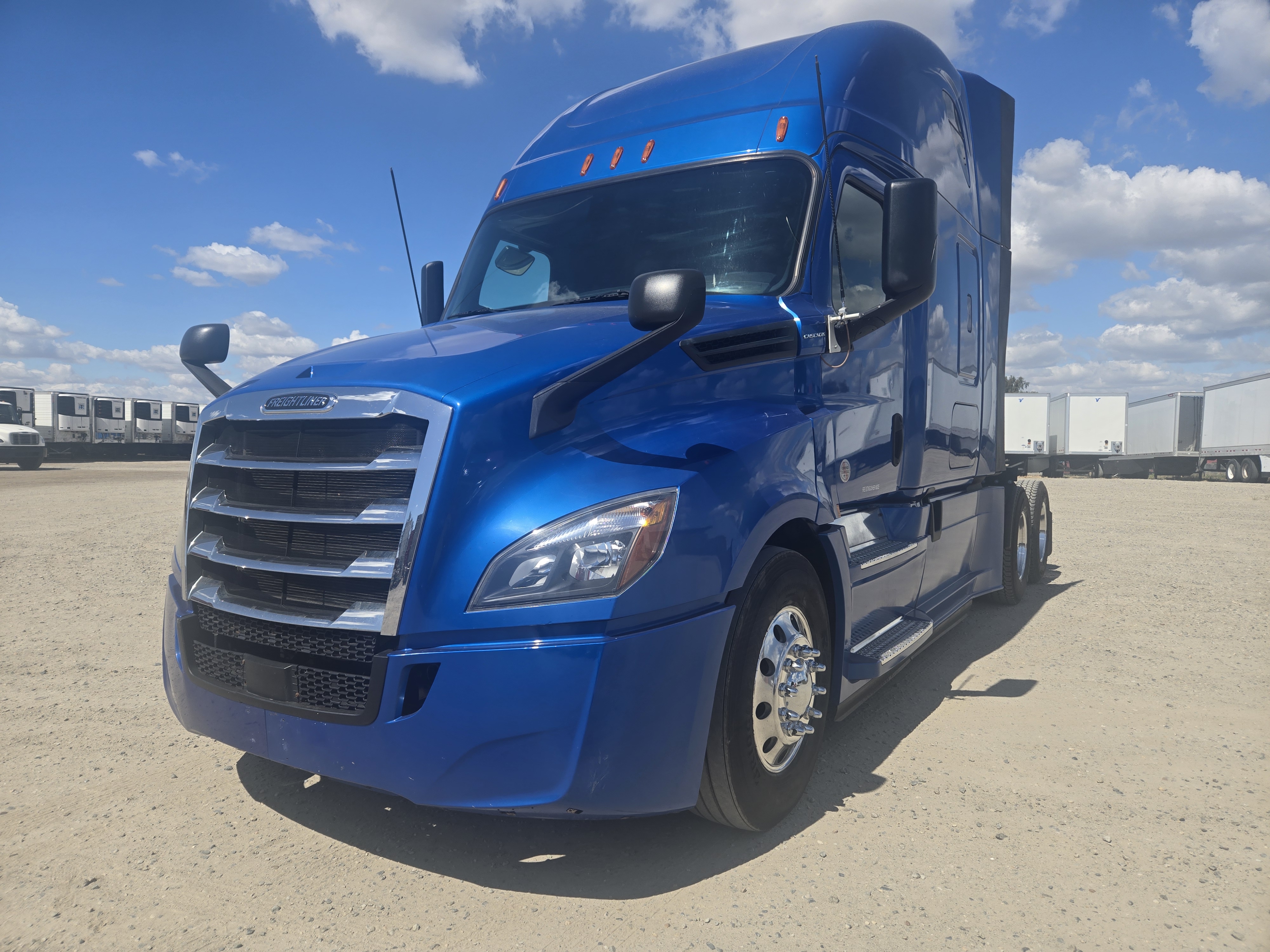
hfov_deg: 73.9
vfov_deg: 58.9
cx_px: 635
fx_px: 844
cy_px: 476
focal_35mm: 23
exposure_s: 1/2510
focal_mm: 5.4
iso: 25
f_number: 1.8
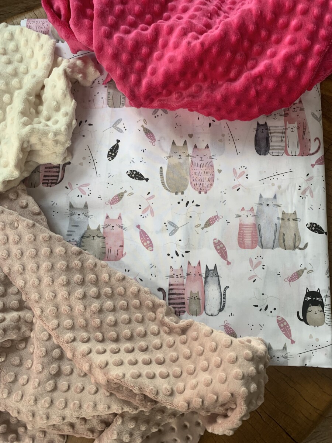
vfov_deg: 67.3
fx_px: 332
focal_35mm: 26
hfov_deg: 53.1
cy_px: 222
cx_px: 166
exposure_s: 1/114
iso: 100
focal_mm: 4.25
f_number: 1.8
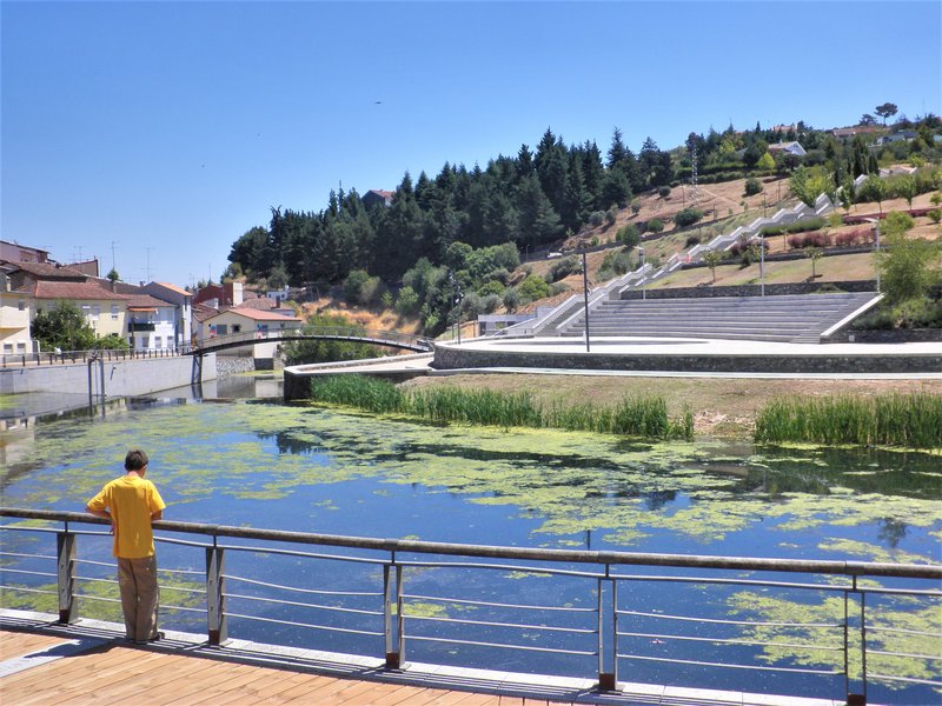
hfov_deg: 51.4
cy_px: 353
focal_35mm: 36
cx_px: 471
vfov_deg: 39.7
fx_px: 980
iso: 64
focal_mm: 6.3
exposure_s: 1/320
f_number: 5.6
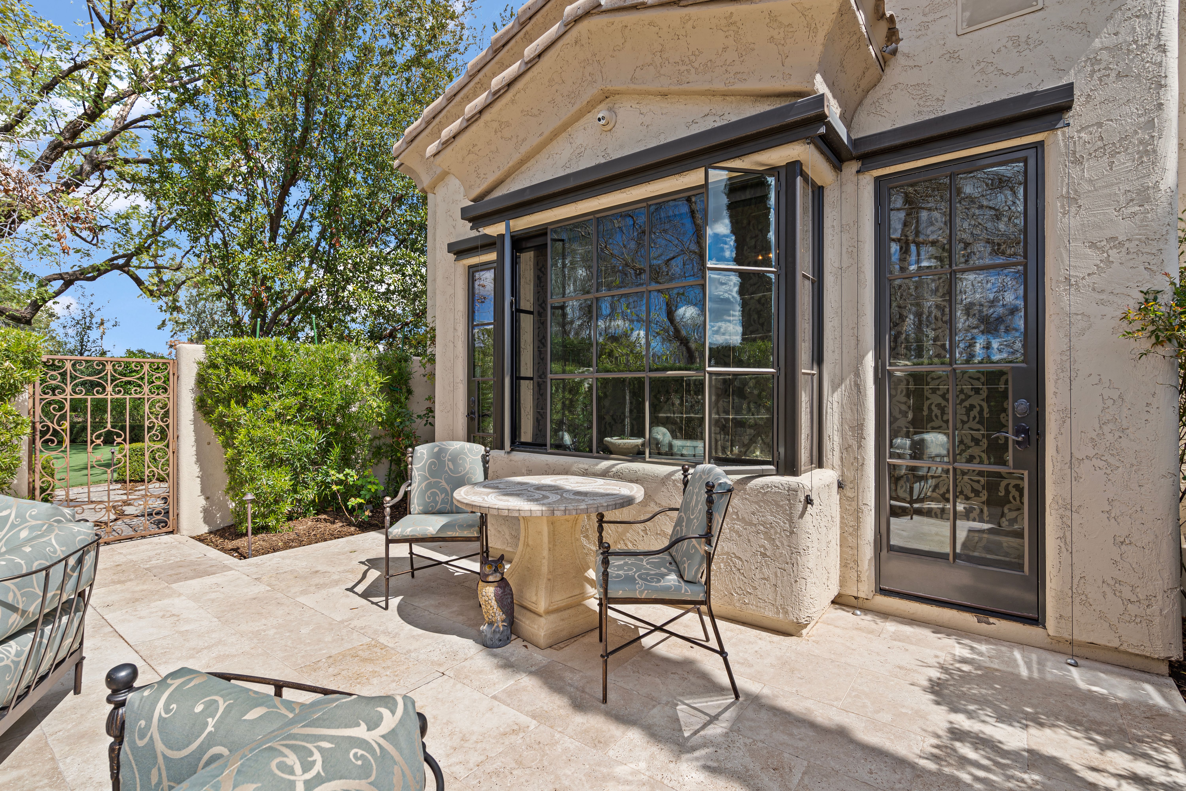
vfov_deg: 73.7
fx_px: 527
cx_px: 593
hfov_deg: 96.7
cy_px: 396
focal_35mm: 16
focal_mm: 16
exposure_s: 1/20
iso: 100
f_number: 9
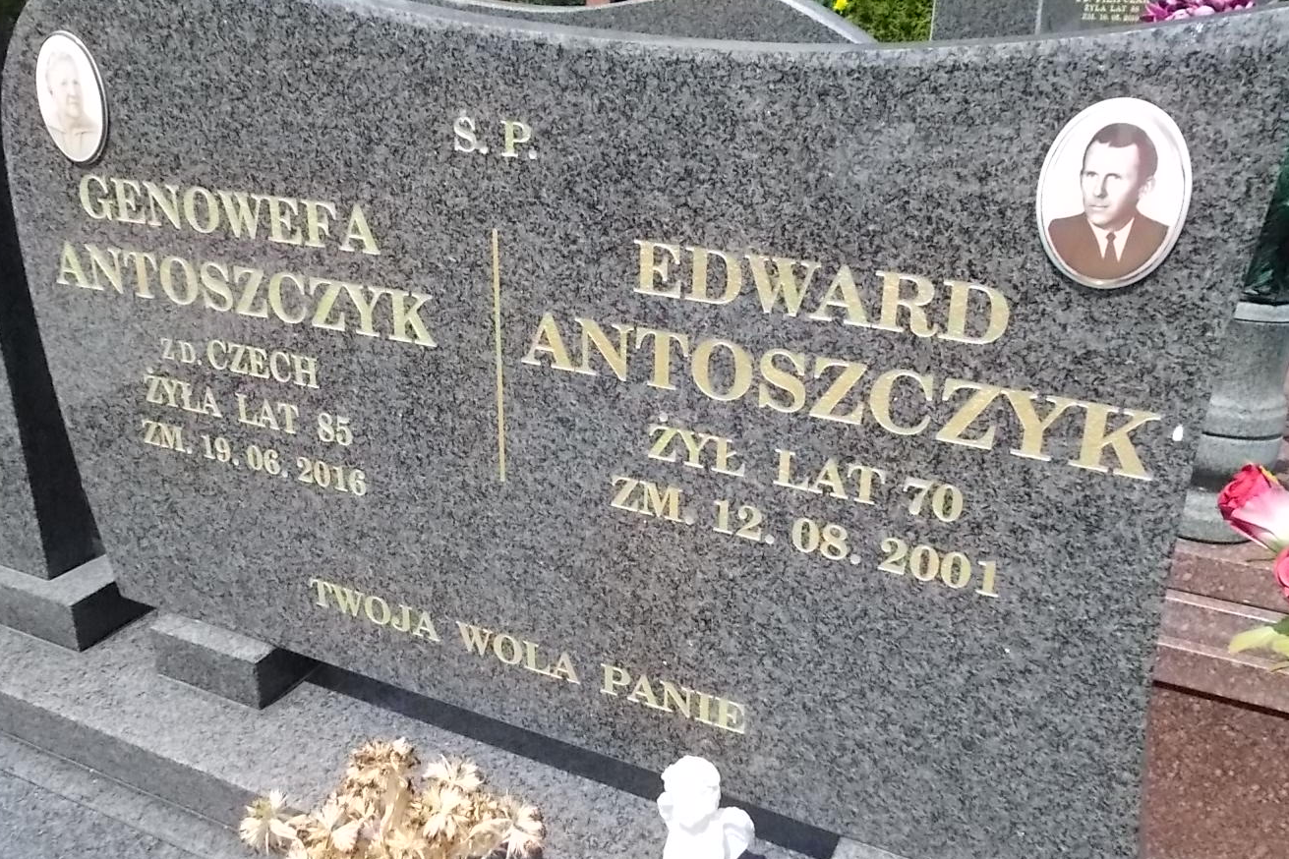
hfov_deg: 57.2
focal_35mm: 33
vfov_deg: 39.9
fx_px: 1181
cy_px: 392
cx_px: 601
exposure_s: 1/500
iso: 400
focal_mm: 4.6
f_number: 8
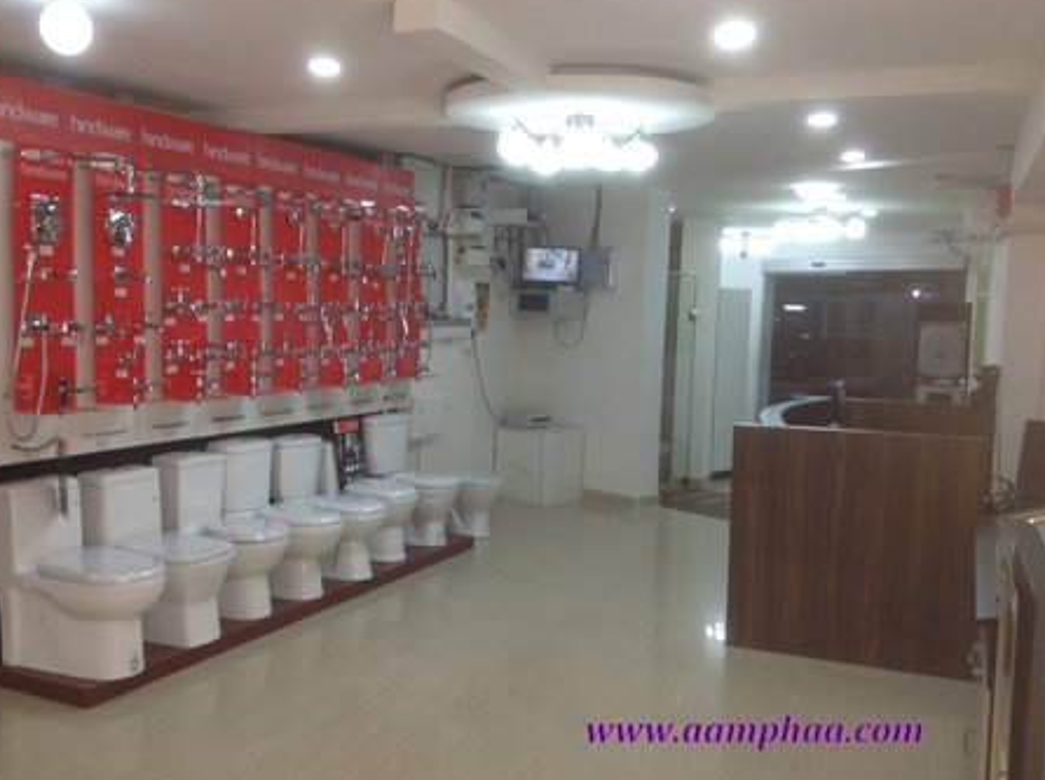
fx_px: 1115
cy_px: 402
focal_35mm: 37
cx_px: 476
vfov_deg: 38.6
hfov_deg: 50.1
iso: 40
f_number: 2.4
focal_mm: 3.3
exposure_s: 1/24
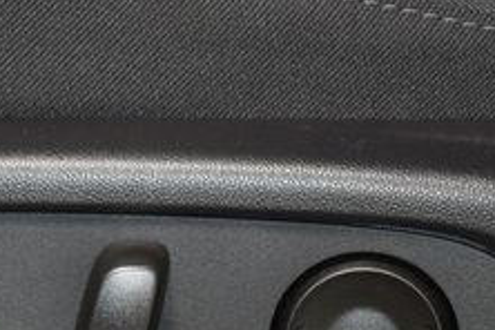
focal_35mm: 303
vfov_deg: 4.5
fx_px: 4166
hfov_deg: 6.8
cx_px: 109
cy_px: 331
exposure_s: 1/60
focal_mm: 70
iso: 2800
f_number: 4.5
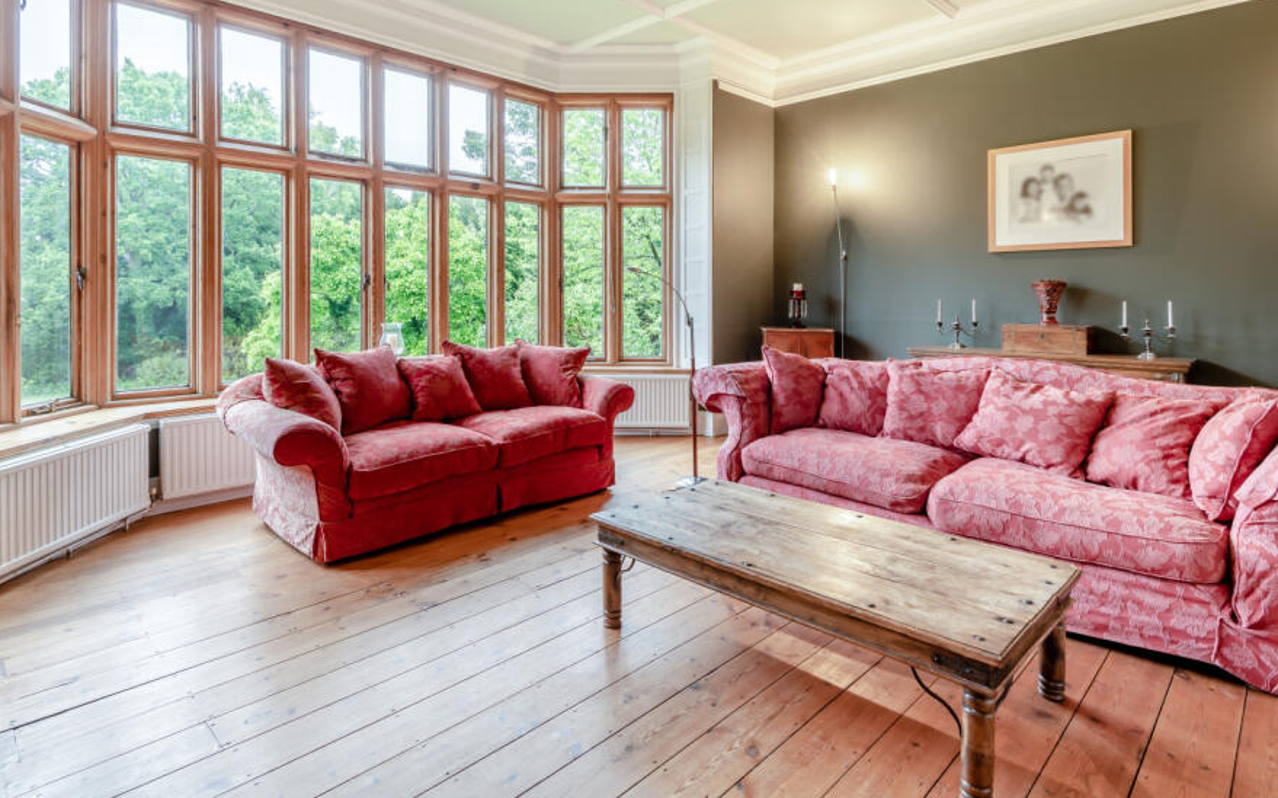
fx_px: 662
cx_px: 615
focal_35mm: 19
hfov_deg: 88.0
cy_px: 306
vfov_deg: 61.5
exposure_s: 1/50
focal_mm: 16
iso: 100
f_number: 8
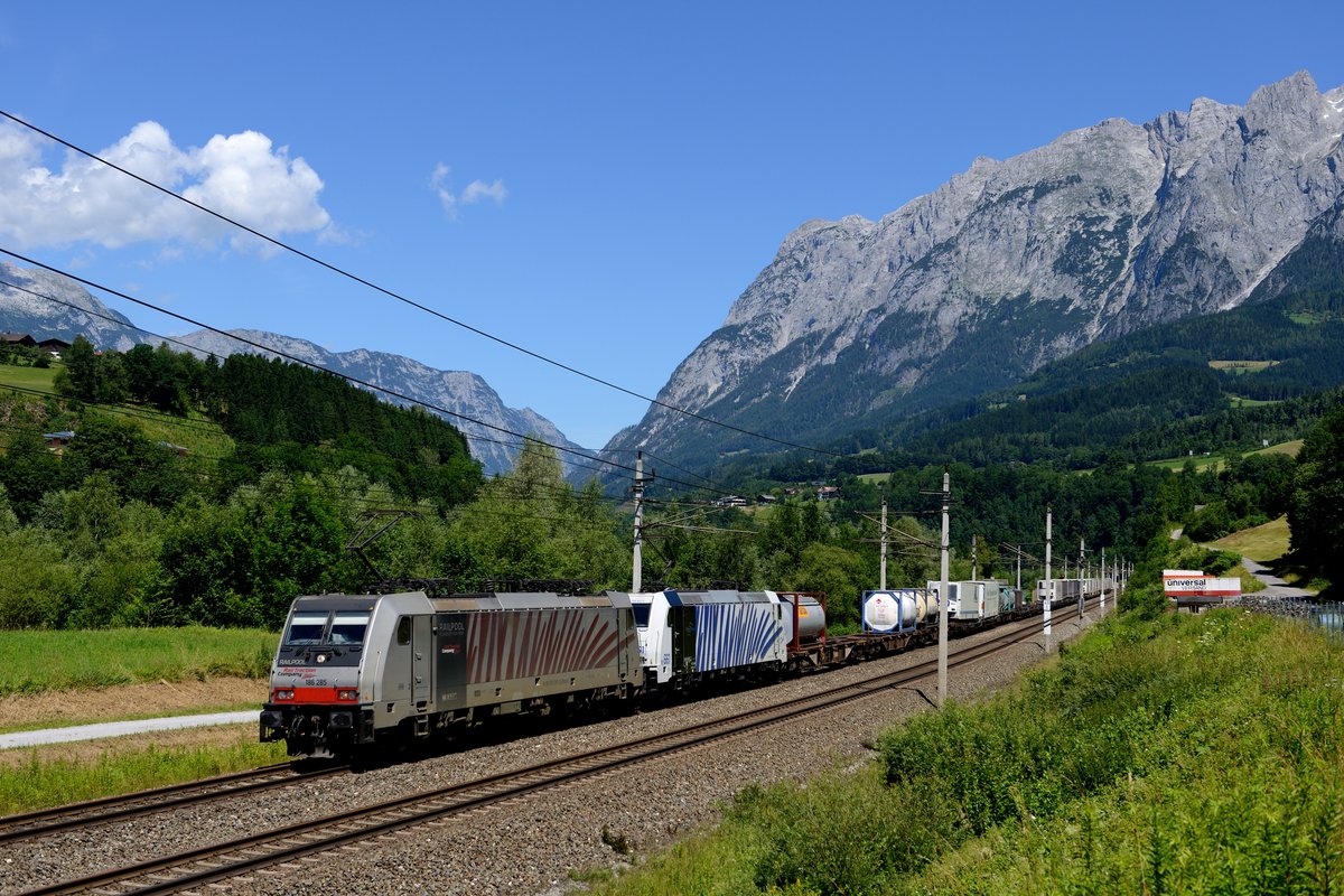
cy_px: 448
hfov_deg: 43.6
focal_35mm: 45
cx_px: 672
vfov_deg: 29.9
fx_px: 1680
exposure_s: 1/1600
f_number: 6.3
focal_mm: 45
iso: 200
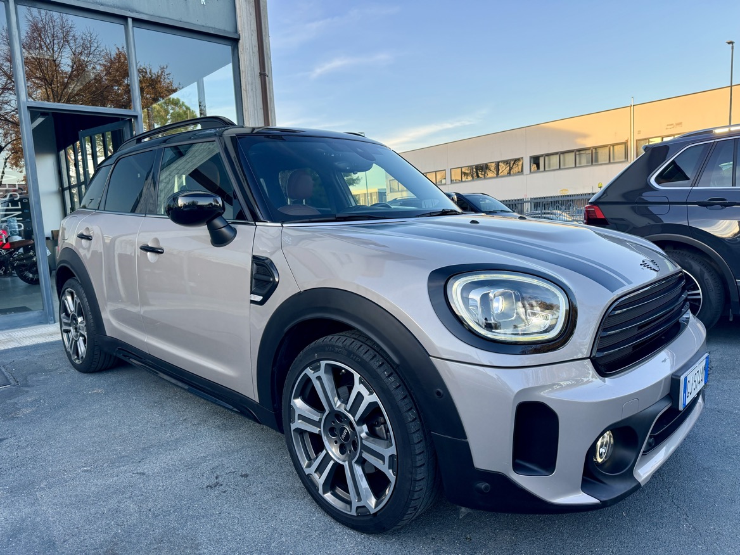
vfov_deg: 56.8
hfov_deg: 71.6
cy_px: 278
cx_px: 370
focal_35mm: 24
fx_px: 513
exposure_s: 1/495
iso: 125
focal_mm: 6.76
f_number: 1.78
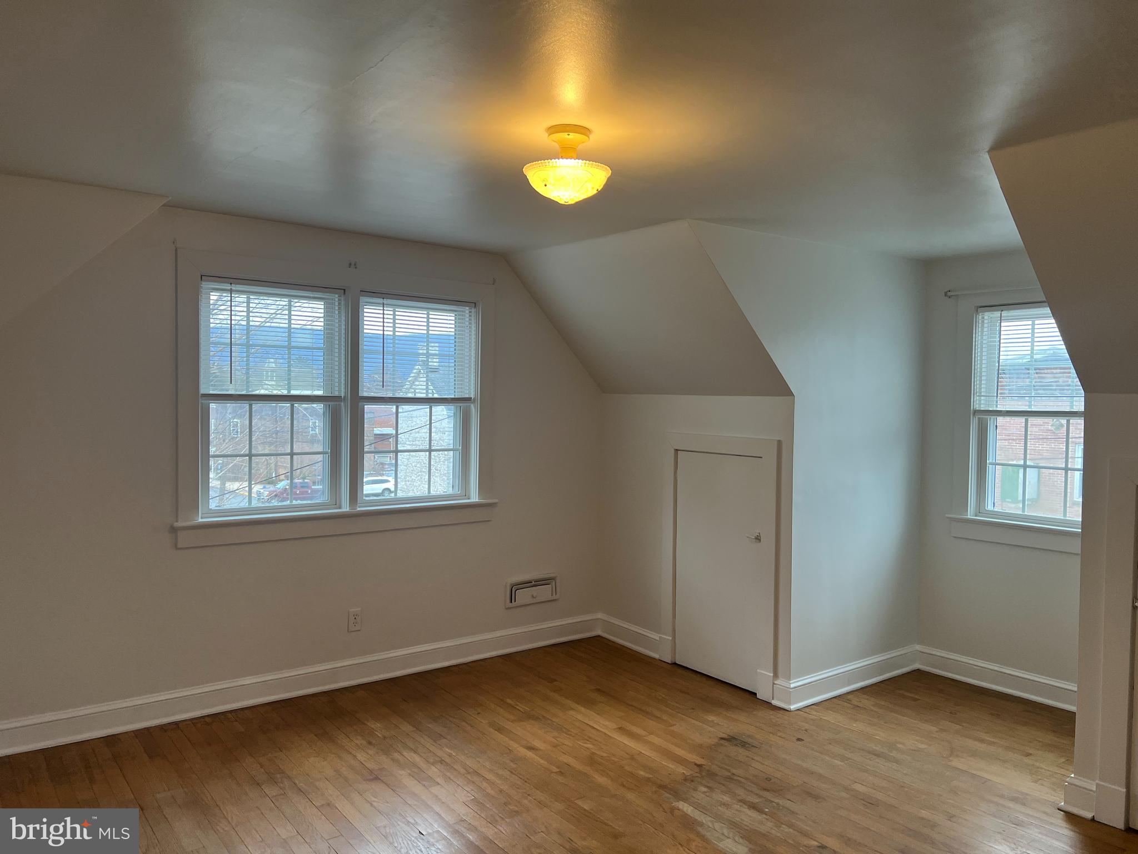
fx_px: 855
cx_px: 569
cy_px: 427
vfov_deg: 53.1
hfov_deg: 67.3
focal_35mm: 26
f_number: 1.5
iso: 100
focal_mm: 5.7
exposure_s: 1/120
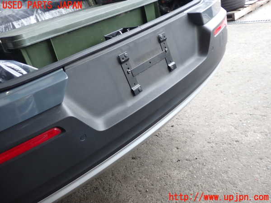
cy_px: 102
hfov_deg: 60.0
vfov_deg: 46.8
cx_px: 136
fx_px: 235
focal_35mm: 30
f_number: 2.3
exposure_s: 1/60
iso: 200
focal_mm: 5.4
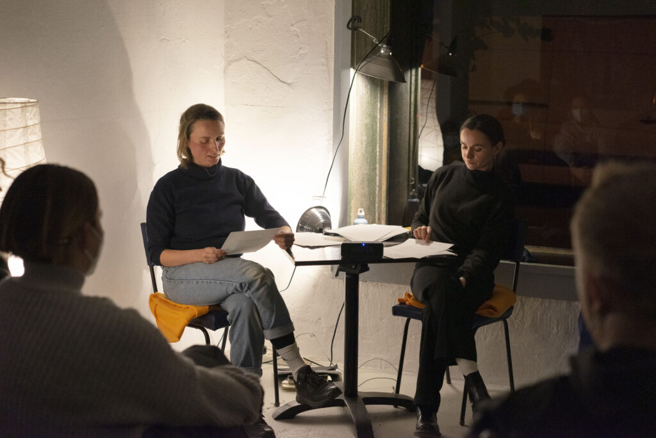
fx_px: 1002
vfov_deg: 24.6
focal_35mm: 55
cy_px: 219
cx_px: 328
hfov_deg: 36.2
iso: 1600
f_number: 3.2
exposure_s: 1/160
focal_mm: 55
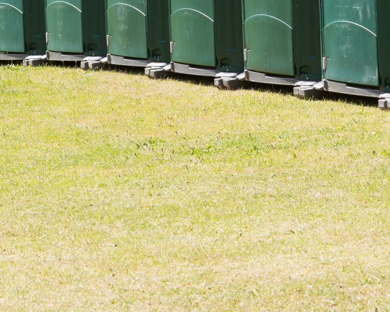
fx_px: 2977
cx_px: 218
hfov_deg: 7.5
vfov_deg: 6.0
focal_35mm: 258
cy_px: -41
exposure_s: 1/1000
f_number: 8
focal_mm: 98
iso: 1000
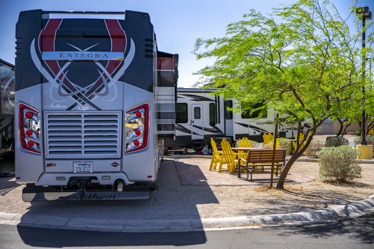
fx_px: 488
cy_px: 124
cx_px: 187
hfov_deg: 41.9
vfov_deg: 28.6
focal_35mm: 47
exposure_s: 1/8000
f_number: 2.8
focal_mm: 47
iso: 500
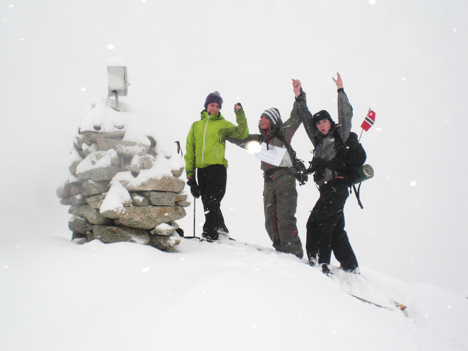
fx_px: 514
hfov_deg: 49.0
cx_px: 234
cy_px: 176
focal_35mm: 38
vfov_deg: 37.7
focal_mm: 6.3
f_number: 5.6
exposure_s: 1/400
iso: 64
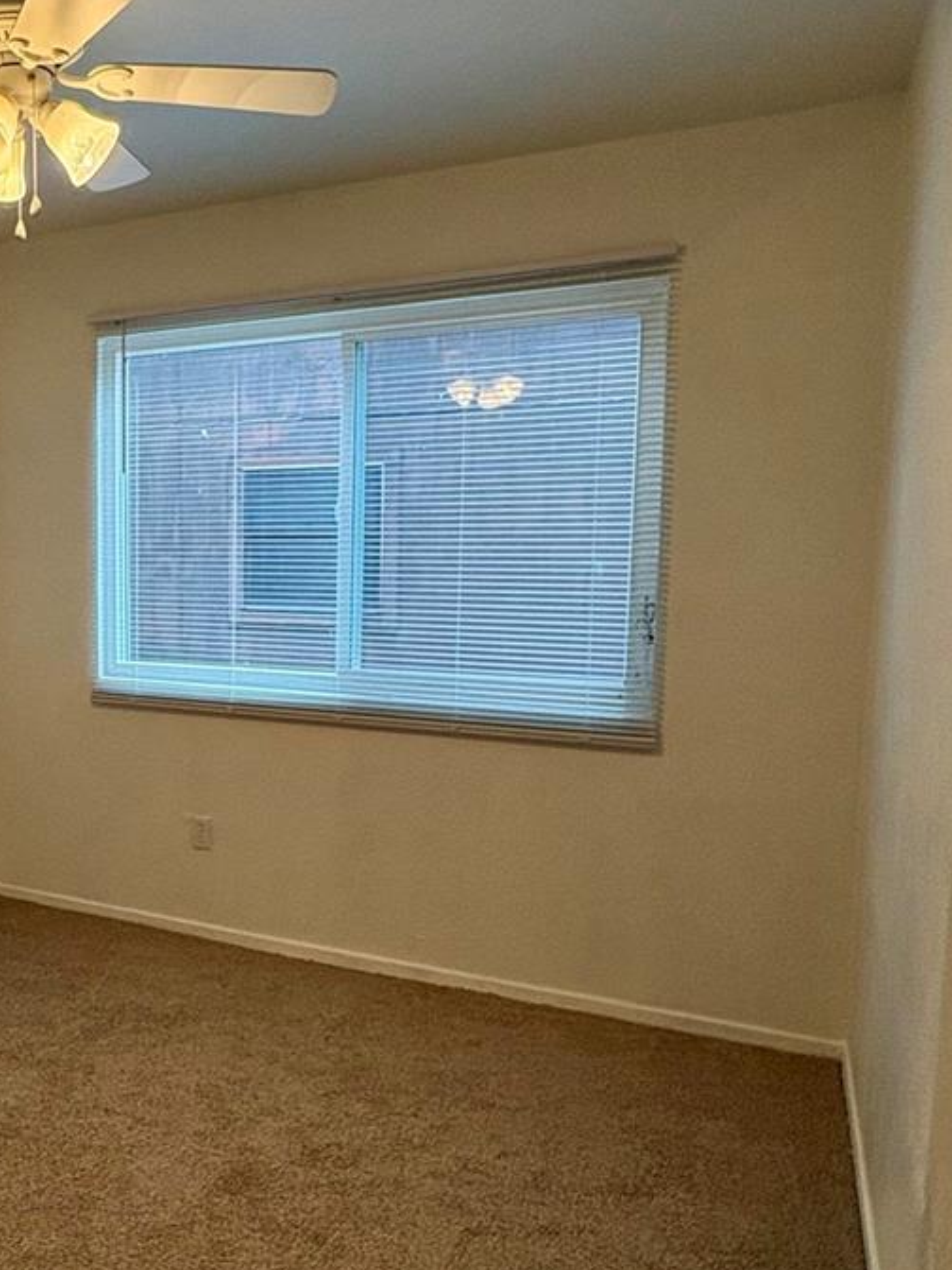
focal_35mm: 32
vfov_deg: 56.8
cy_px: 661
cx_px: 77
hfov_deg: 40.5
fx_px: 1173
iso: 250
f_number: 2.2
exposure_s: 1/120
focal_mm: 2.22
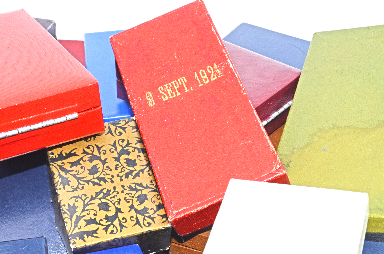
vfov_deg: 20.1
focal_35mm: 68
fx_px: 719
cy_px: 127
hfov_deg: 29.9
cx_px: 192
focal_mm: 45
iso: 400
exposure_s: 1/200
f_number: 18
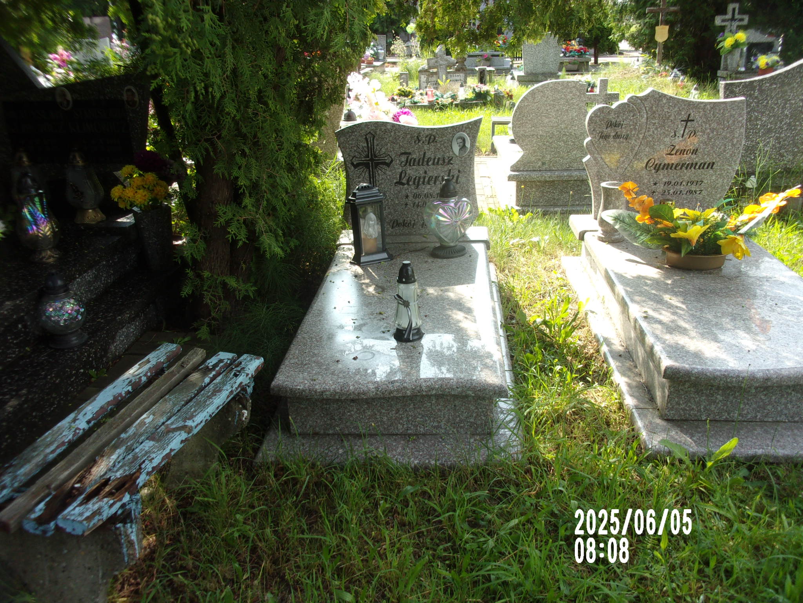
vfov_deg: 49.7
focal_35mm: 28
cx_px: 402
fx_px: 650
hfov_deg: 63.4
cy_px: 302
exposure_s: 1/125
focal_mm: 5.1
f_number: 3.9
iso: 80
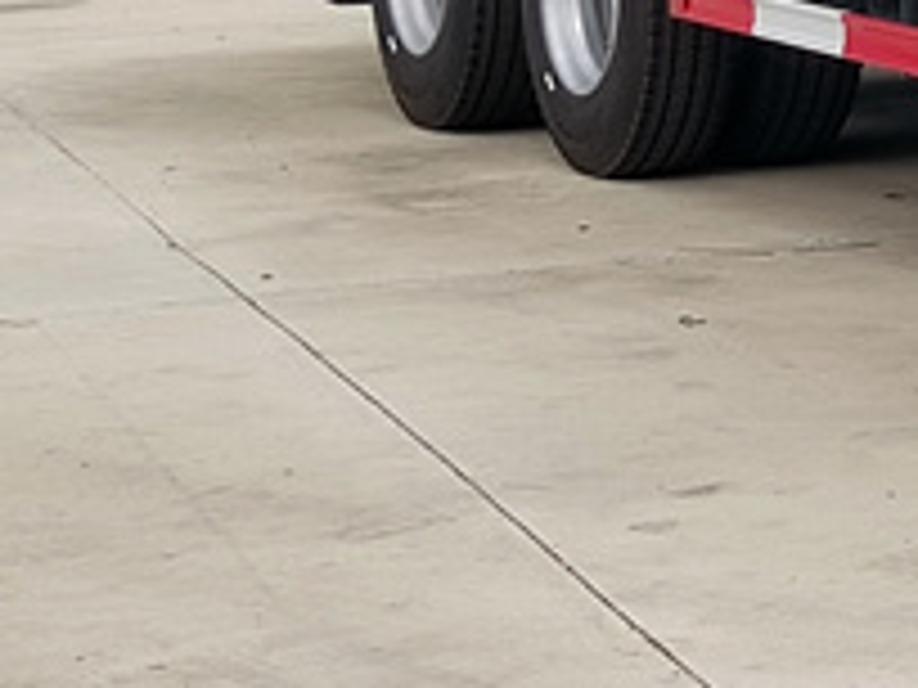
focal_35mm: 153
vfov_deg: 9.3
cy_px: -522
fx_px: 4057
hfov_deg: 11.9
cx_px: 1656
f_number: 1.9
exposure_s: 1/100
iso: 151
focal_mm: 5.52
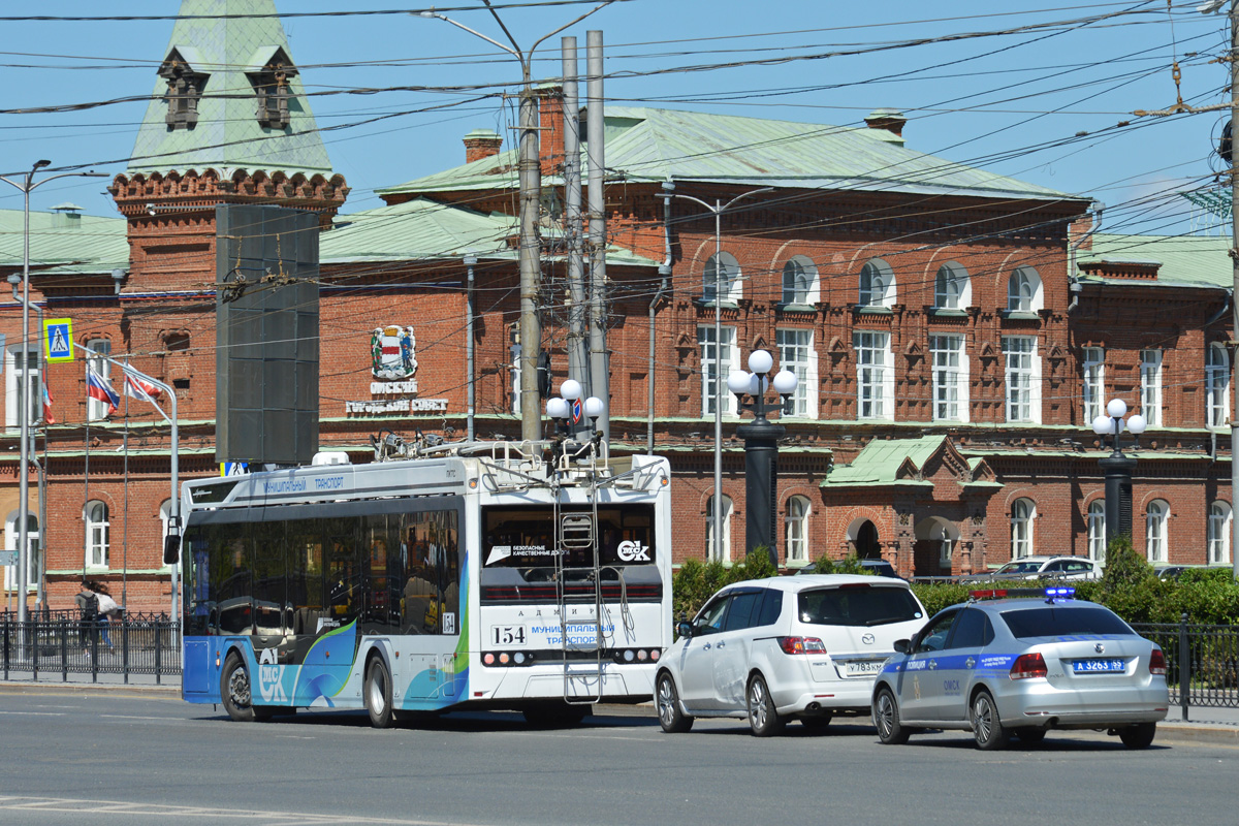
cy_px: 413
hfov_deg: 13.0
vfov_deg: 8.7
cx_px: 620
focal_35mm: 158
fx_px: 5420
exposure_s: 1/320
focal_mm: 105
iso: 100
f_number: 10
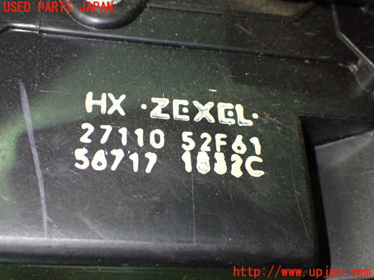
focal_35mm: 47
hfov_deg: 40.4
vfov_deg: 30.9
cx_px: 187
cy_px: 140
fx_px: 508
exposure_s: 1/60
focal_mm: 8.4
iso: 800
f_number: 3.1
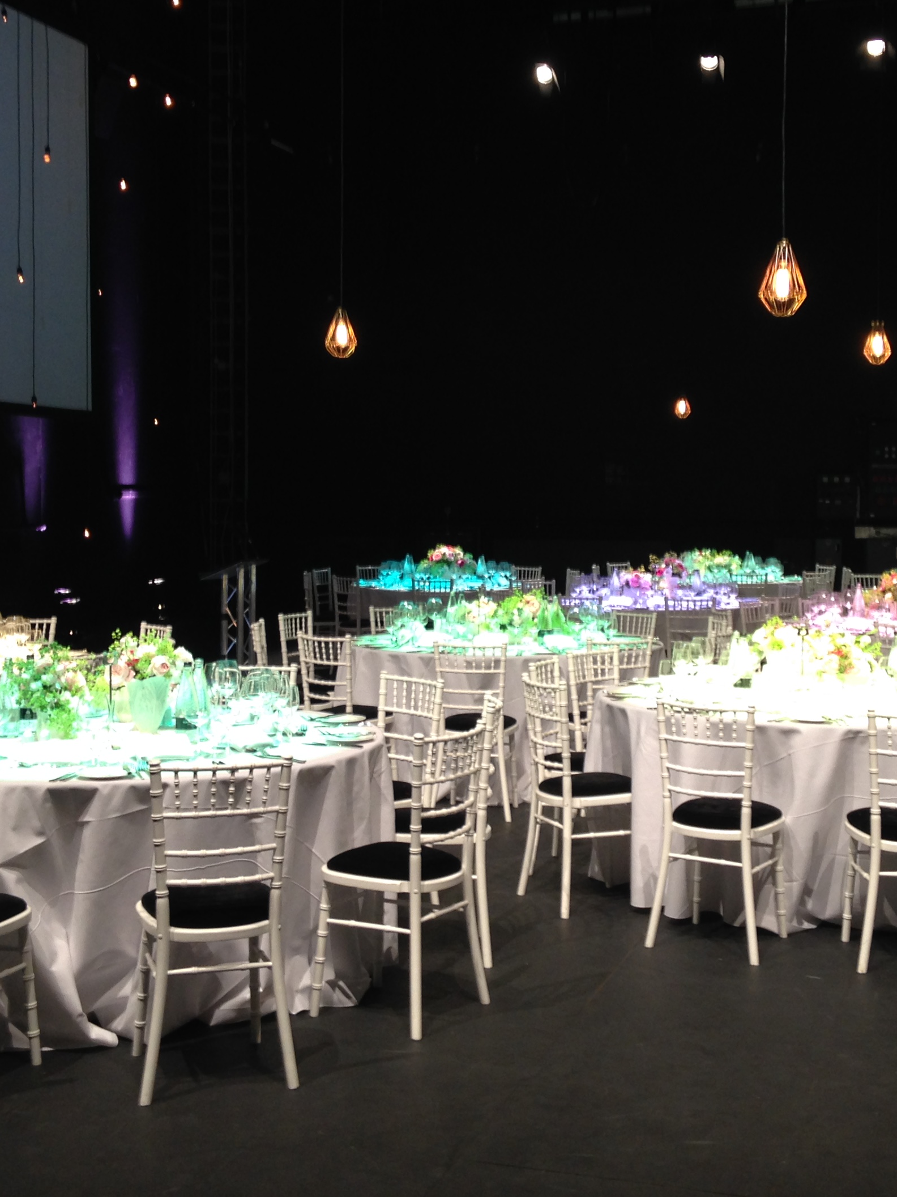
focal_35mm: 51
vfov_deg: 37.4
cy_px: 515
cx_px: 507
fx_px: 1762
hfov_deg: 28.5
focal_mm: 4.12
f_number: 2.4
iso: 64
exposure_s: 1/20
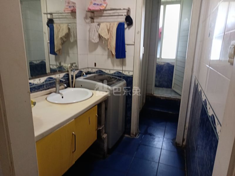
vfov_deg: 56.8
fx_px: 163
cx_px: 118
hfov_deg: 71.6
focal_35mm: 24
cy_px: 88
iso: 1172
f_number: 1.75
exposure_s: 1/25
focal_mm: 5.25
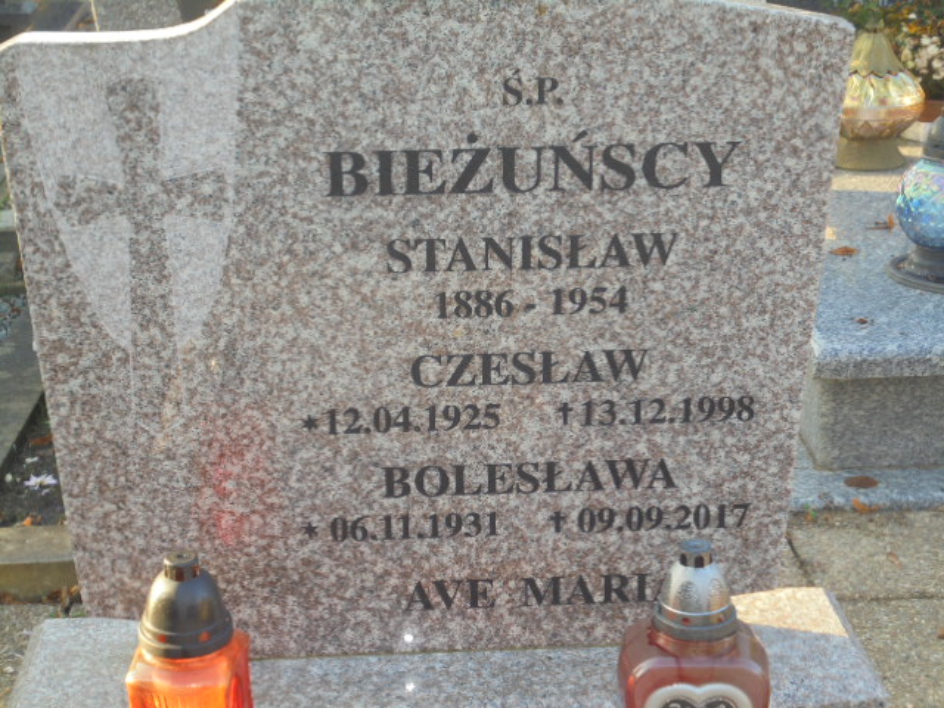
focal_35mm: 64
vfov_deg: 22.9
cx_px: 472
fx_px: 1745
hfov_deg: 30.3
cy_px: 354
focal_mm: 11.5
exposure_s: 1/30
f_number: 5.6
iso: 100
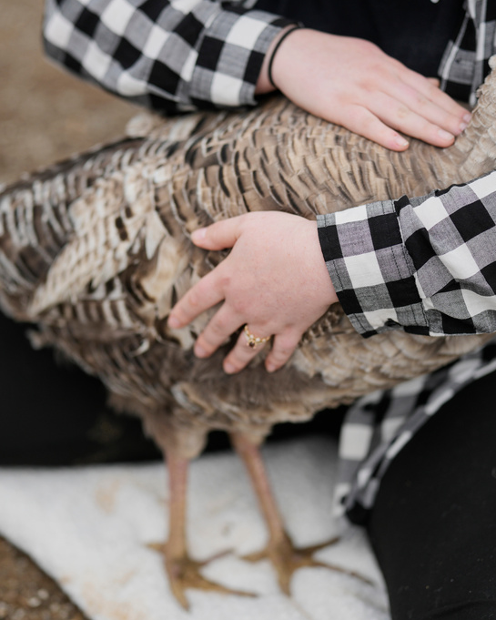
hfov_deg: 12.8
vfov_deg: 16.0
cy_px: 310
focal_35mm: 120
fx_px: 2201
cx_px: 204
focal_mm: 85
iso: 160
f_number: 1.4
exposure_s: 1/1600
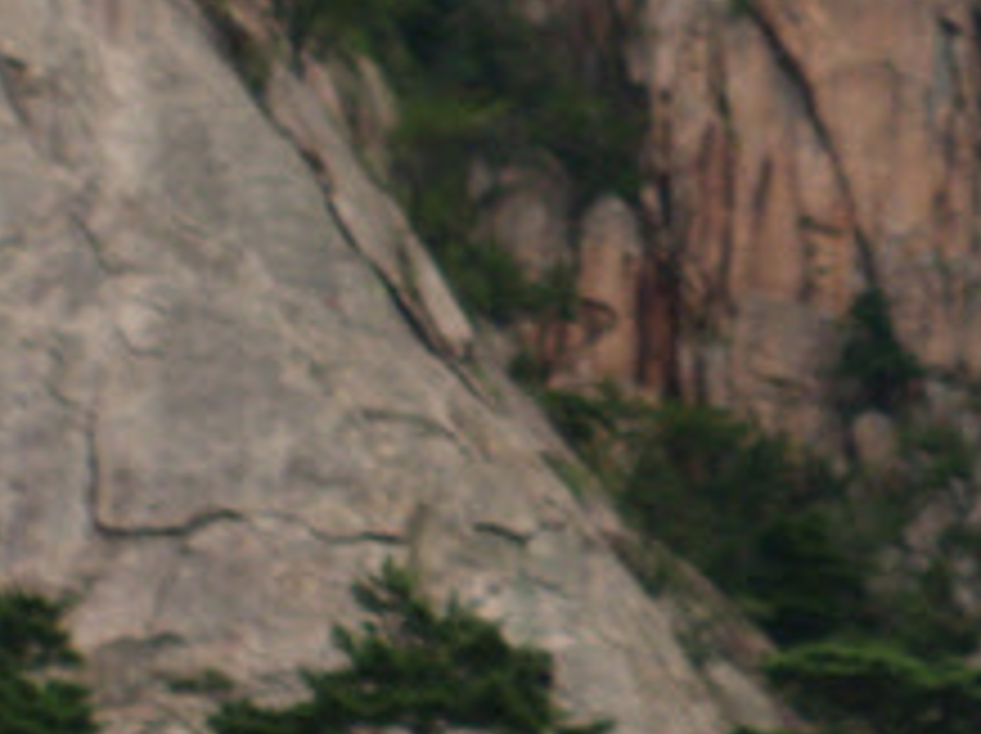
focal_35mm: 386
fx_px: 10927
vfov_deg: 3.8
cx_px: 1143
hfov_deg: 5.1
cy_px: -126
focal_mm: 17.4
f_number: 4.9
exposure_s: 1/228
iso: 50
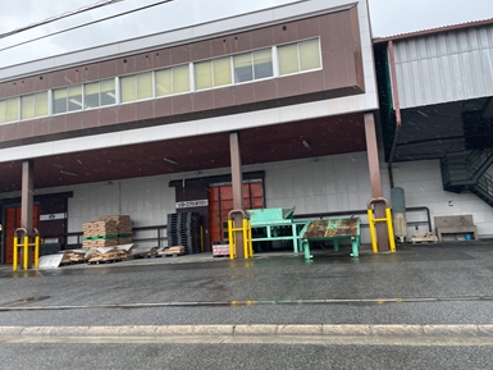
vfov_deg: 51.4
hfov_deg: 65.3
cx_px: 250
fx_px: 385
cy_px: 188
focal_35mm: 27
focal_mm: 4.2
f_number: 1.6
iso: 32
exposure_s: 1/437
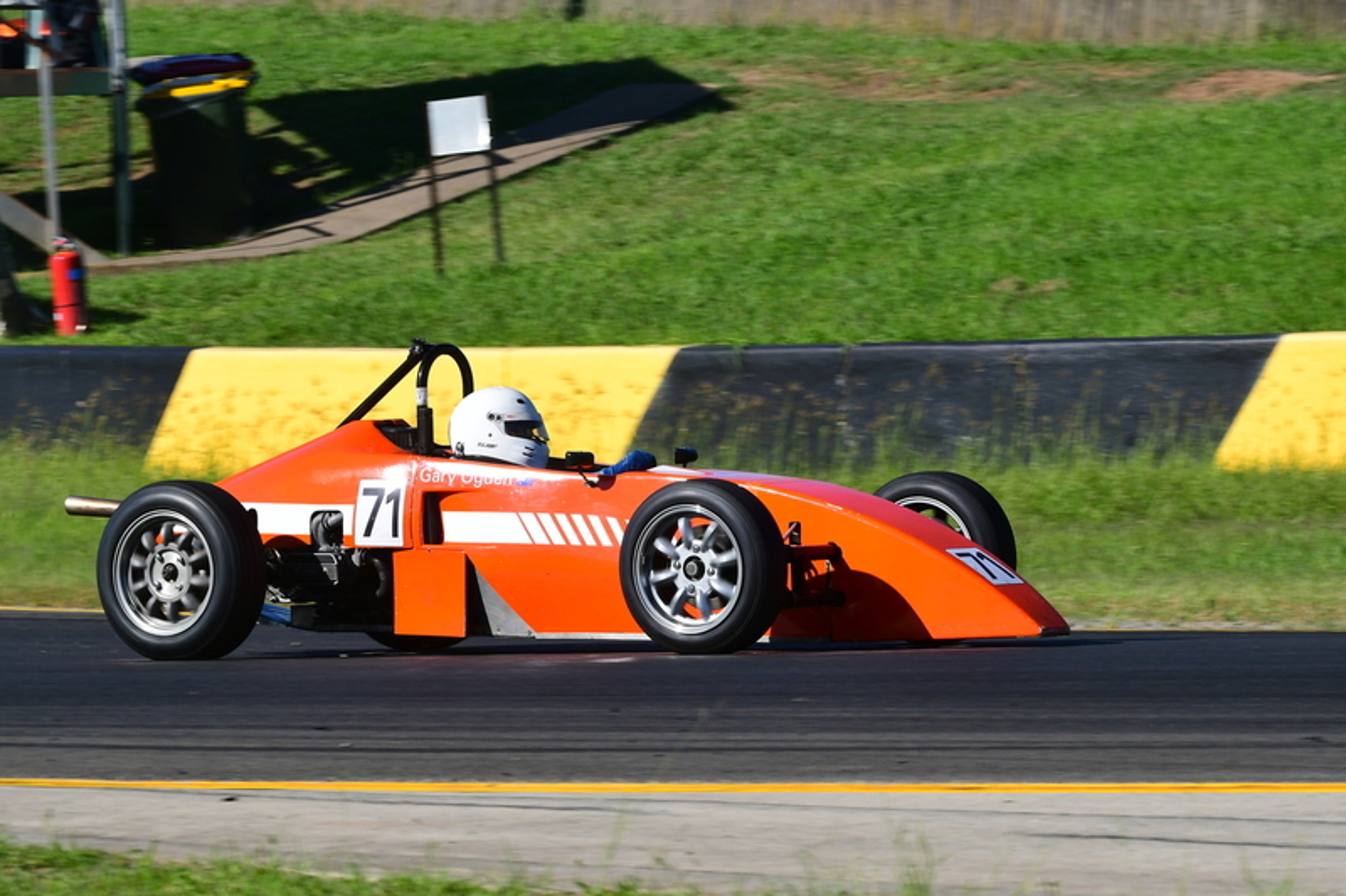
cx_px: 673
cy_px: 448
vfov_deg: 4.6
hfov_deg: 6.9
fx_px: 11214
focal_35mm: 300
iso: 500
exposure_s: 1/640
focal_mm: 200
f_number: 13
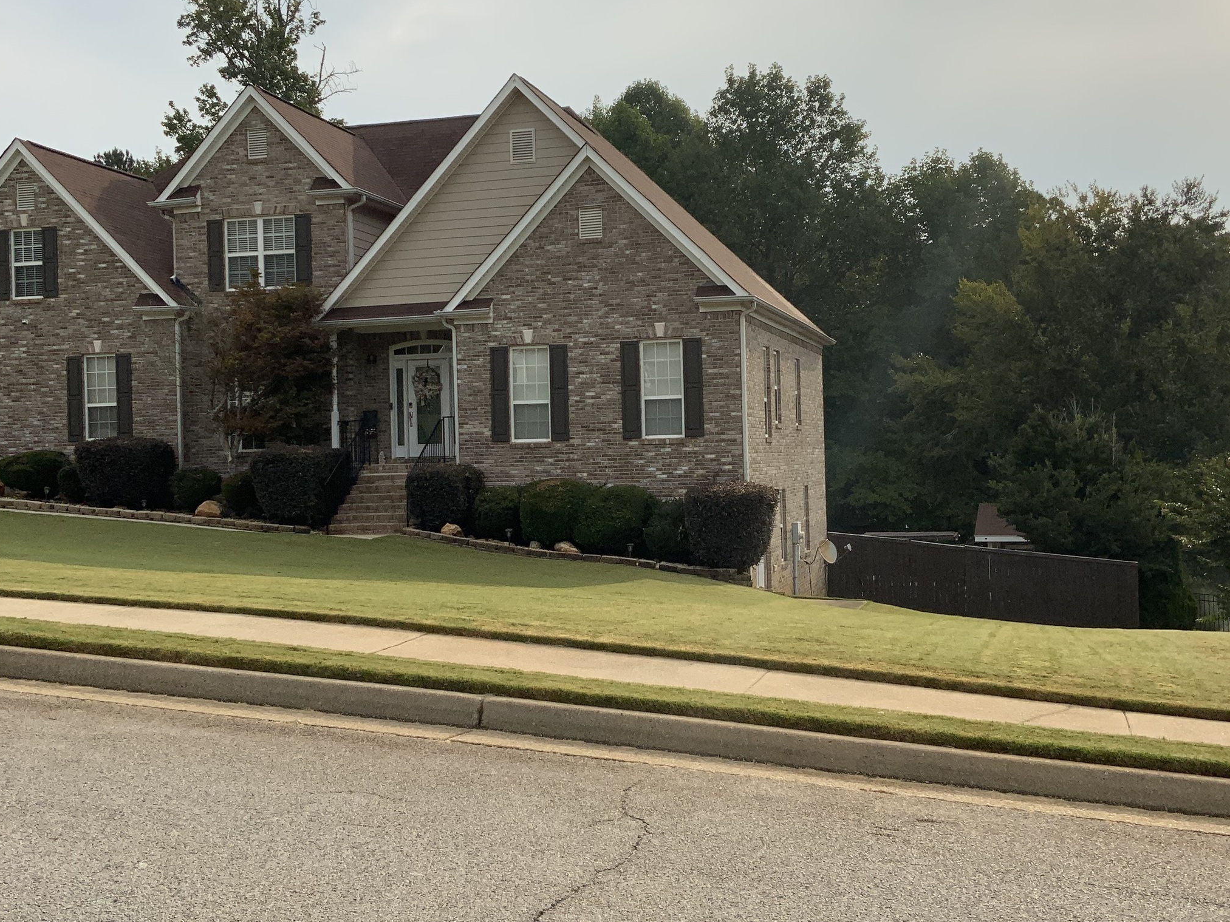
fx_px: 1564
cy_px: 440
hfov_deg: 42.9
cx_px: 565
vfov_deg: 32.9
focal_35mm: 44
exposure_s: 1/1984
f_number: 1.8
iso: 16
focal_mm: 3
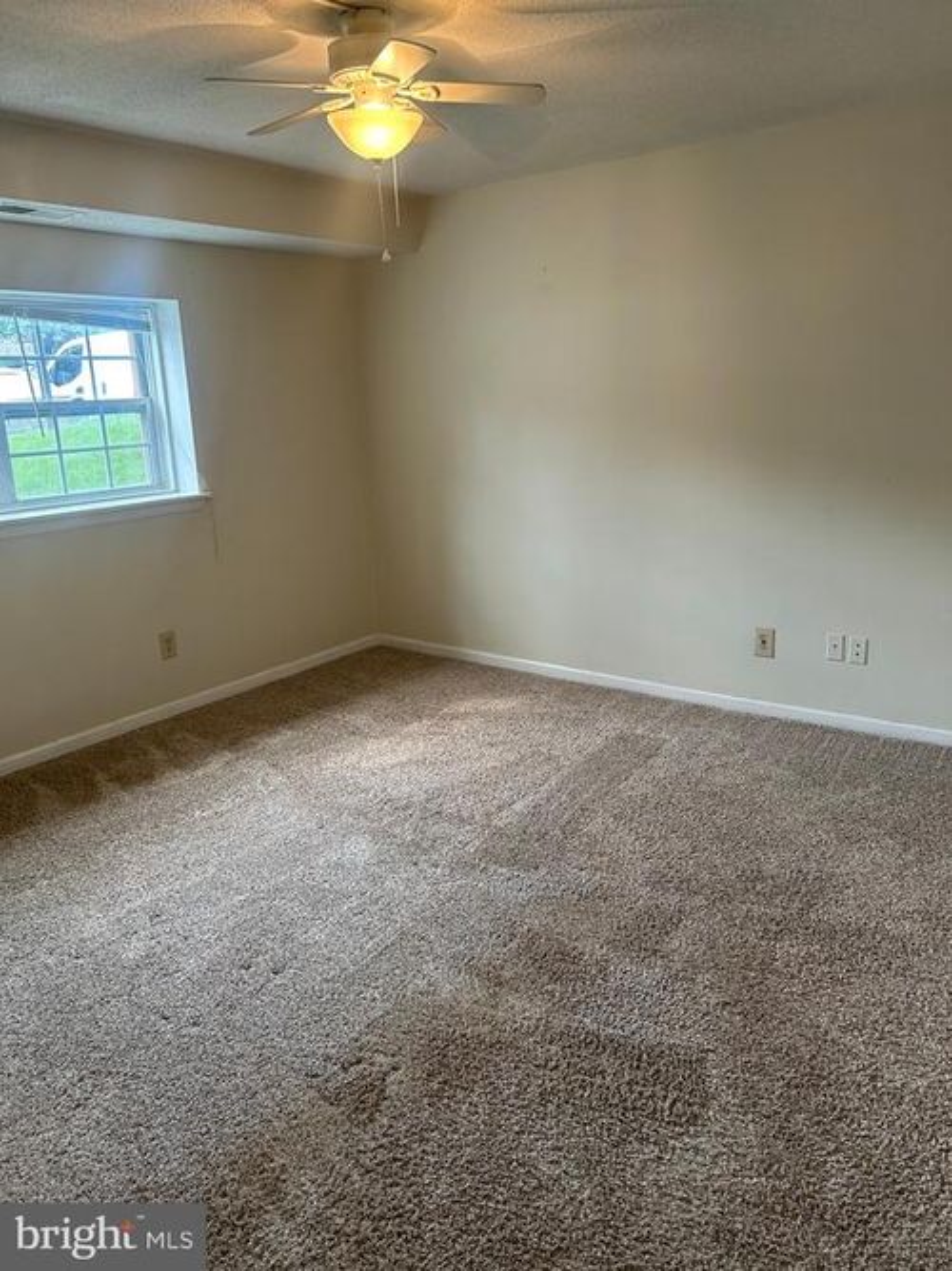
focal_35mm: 26
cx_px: 476
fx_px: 954
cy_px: 636
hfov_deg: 53.0
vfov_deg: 67.3
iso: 80
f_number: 1.5
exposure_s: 1/60
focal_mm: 5.7
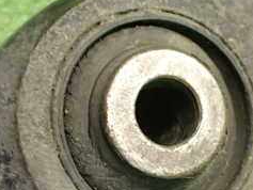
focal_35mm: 76
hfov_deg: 25.5
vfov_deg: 19.3
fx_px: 556
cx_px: 162
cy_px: 144
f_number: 2.3
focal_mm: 5.4
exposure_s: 1/50
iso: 800
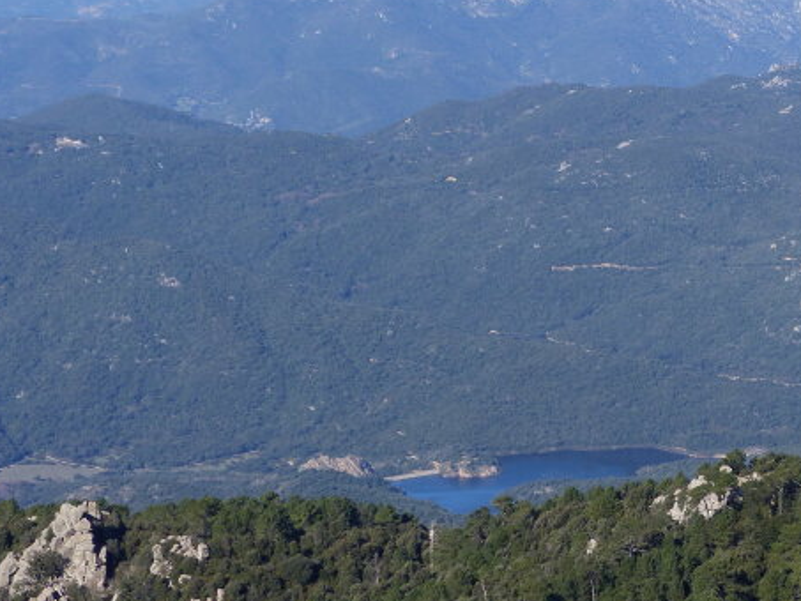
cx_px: 658
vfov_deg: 10.4
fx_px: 3310
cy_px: 154
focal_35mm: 143
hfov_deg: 13.7
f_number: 4
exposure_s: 1/1000
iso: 100
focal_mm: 14.5
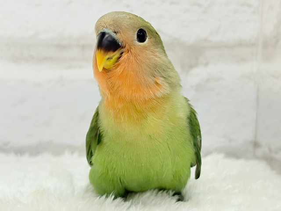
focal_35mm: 52
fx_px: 422
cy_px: 106
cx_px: 140
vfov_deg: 28.0
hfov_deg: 36.8
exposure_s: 1/100
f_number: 1.6
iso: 80
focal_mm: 5.96
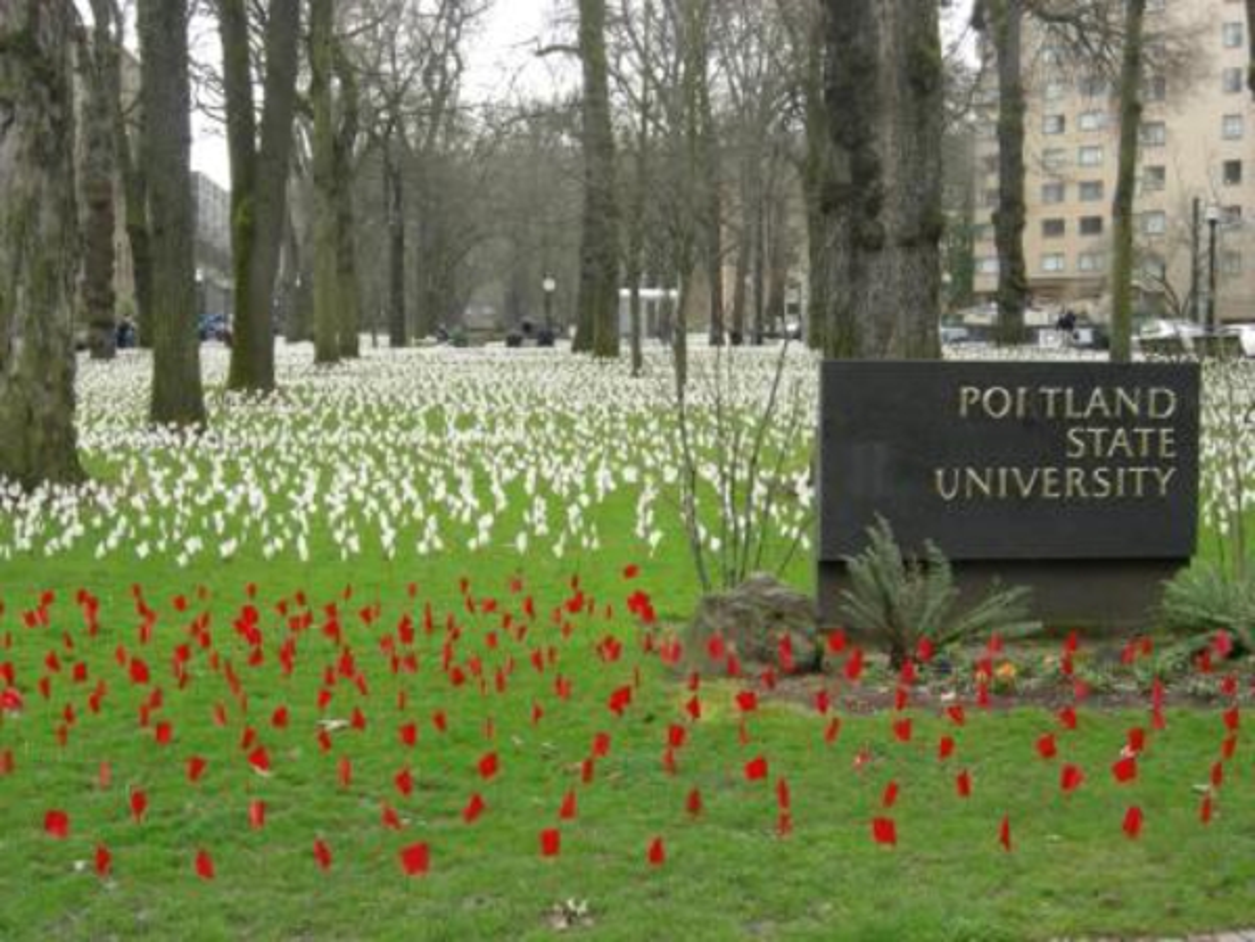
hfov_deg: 42.9
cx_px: 628
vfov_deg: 32.9
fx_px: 1595
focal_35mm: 44
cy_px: 471
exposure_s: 1/95
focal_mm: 9.1
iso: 64
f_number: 4.6
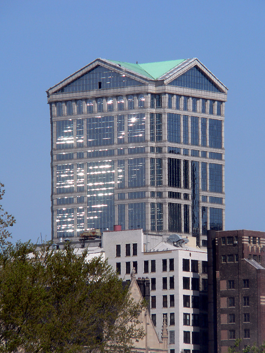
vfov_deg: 4.6
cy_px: 176
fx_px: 4410
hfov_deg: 3.4
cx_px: 132
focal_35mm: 432
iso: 80
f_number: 5.6
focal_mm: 72
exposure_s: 1/640
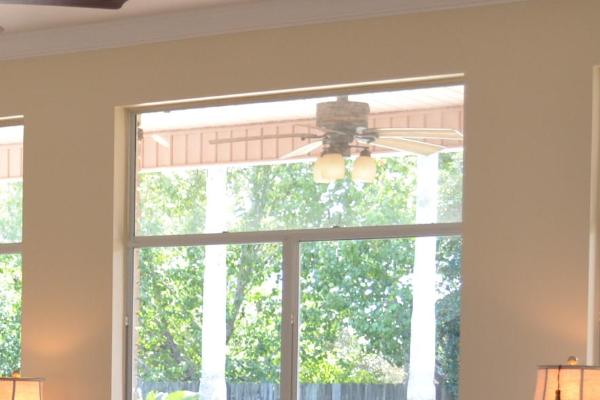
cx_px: -160
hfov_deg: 17.3
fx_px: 1866
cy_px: 490
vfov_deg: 11.9
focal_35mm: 112
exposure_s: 1/80
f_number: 4.5
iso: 400
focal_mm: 22
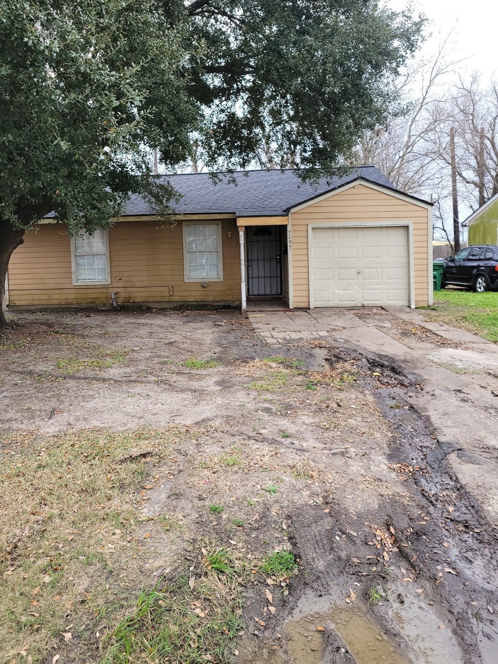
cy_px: 299
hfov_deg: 46.6
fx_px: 576
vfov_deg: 59.8
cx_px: 212
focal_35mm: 30
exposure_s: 1/420
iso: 40
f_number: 1.8
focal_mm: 5.4
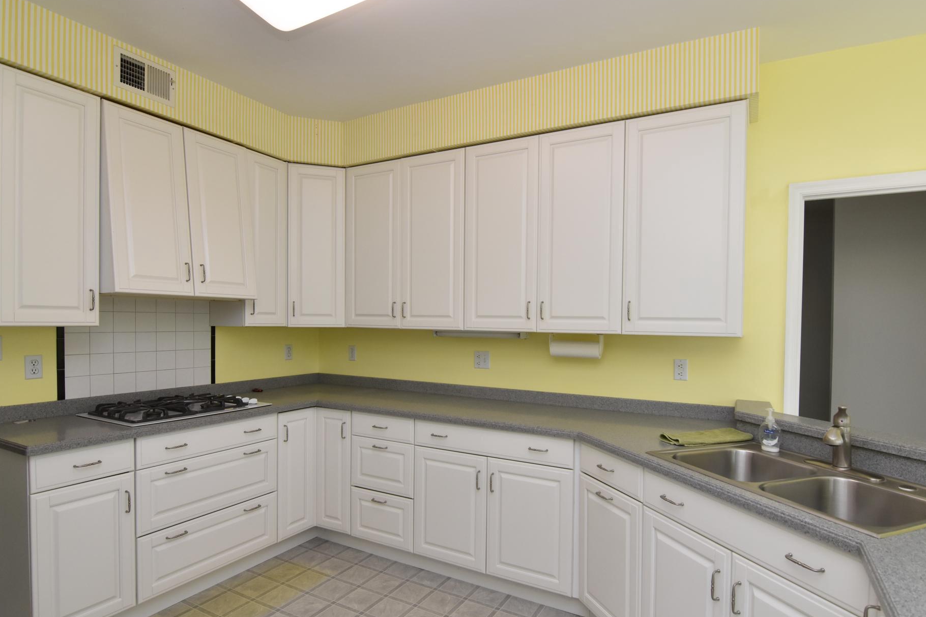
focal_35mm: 19
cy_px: 332
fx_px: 477
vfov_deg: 65.7
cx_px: 476
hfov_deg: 88.2
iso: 720
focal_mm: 11
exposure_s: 1/125
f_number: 5.6
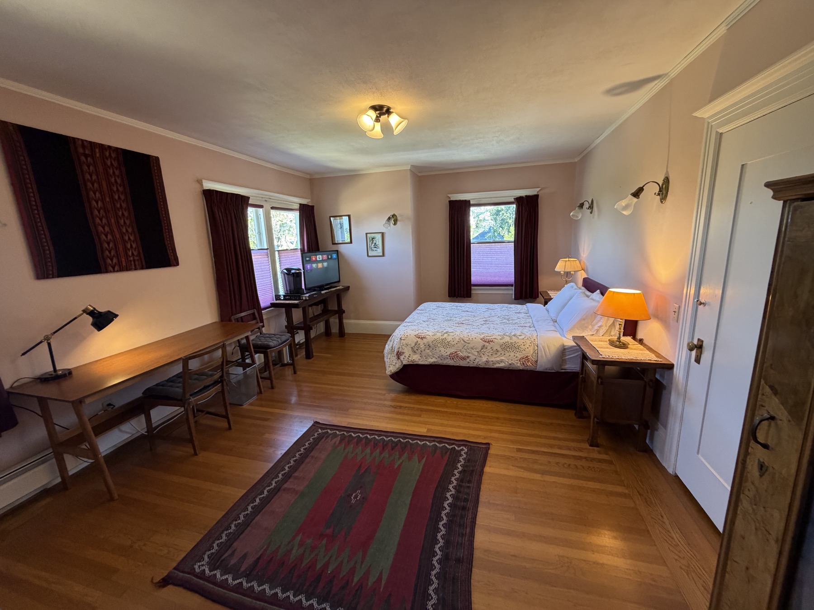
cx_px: 407
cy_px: 305
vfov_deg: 85.7
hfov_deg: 102.1
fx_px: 329
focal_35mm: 14
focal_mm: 2.22
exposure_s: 1/120
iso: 320
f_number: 2.2
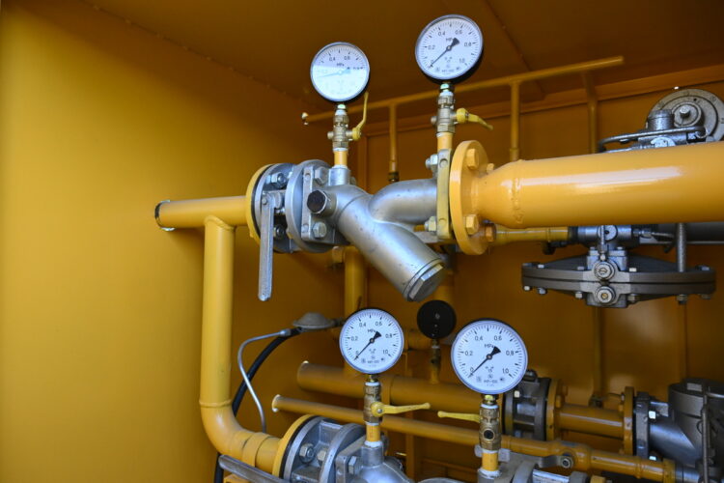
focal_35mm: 24
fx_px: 483
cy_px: 242
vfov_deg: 53.1
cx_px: 362
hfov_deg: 73.7
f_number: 7.1
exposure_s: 1/320
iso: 2000
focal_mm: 24
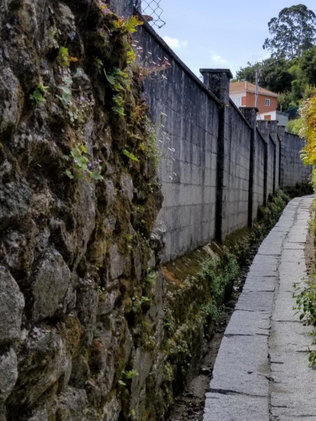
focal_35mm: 49
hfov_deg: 29.1
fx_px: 596
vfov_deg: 38.9
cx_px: 250
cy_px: 223
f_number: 1.7
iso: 50
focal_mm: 4.3
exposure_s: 1/1508
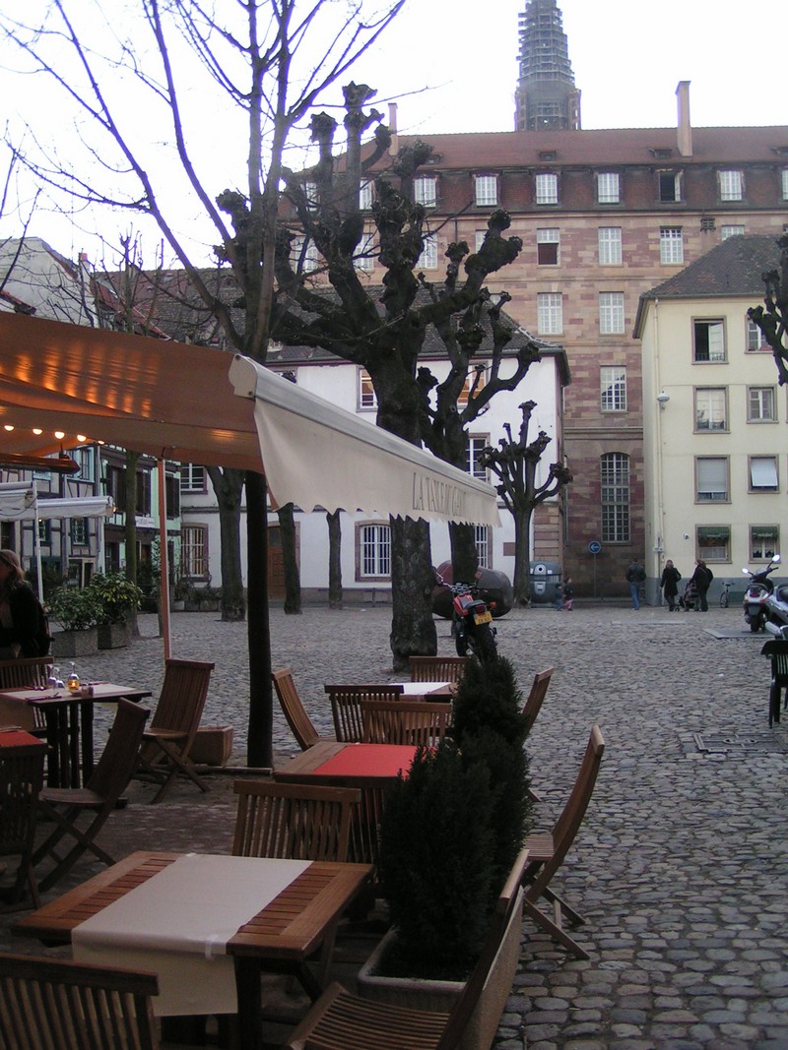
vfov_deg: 49.0
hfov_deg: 37.7
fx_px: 1154
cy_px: 525
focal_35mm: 38
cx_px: 394
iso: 125
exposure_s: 1/40
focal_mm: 5.8
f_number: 2.8
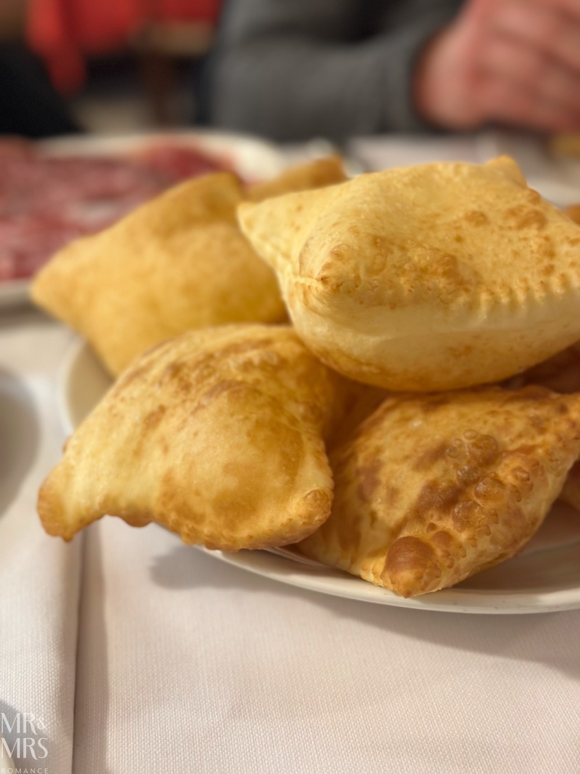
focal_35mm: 48
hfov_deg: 30.3
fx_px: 1072
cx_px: 290
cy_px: 387
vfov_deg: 39.7
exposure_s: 1/33
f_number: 1.78
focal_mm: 6.86
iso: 320
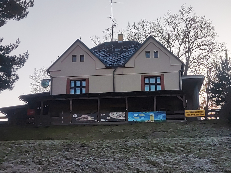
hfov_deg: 69.4
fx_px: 167
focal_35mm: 25
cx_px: 116
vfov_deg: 54.9
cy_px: 86
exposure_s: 1/555
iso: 50
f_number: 1.79
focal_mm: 4.71
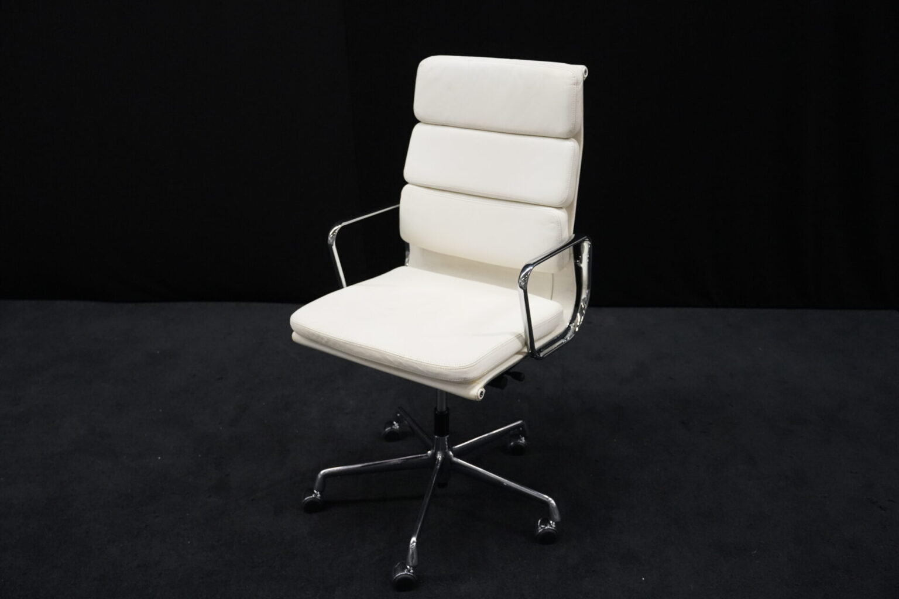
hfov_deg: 58.7
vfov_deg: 41.1
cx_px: 450
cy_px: 300
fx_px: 799
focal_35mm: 32
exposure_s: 1/160
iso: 5000
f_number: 4
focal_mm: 32
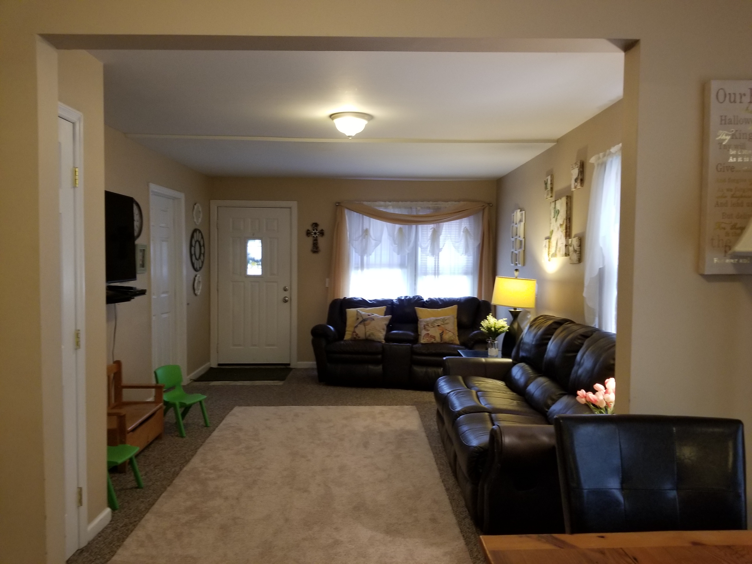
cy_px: 282
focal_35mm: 26
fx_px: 565
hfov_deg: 67.3
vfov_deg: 53.1
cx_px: 376
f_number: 1.7
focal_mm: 4.3
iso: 160
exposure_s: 1/40
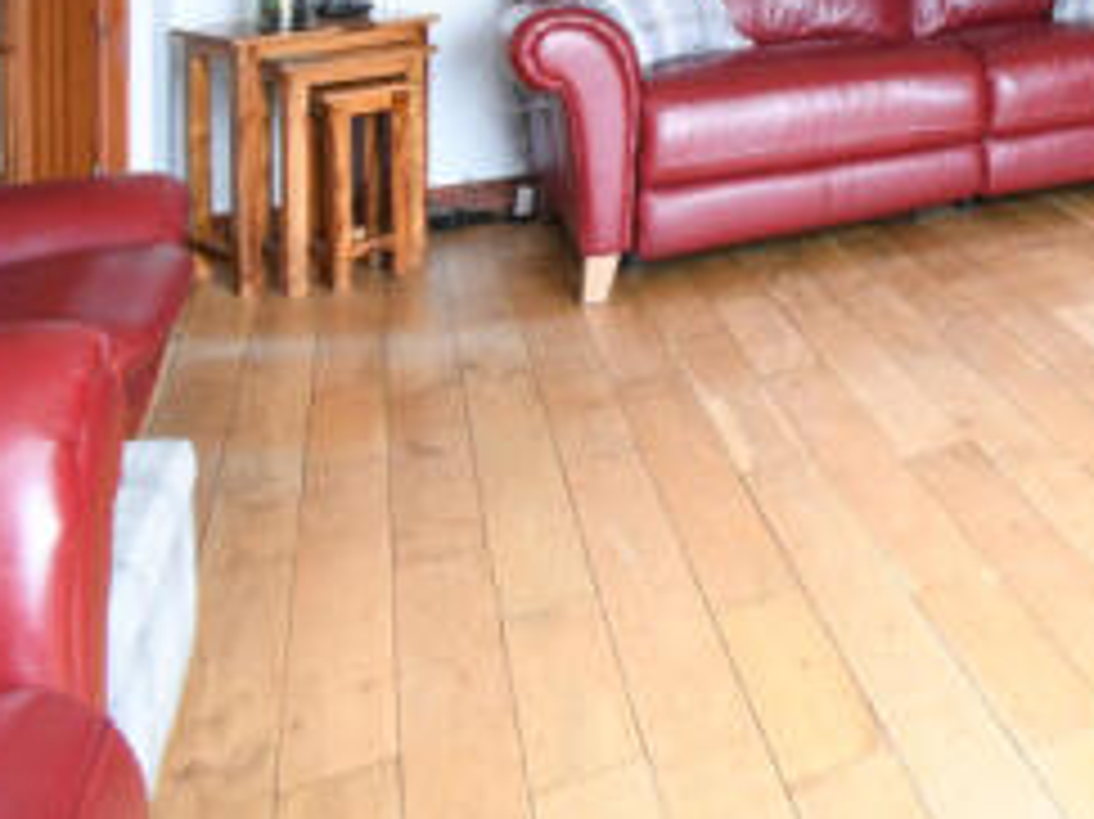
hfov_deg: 36.9
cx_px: 1306
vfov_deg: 31.7
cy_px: -124
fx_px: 1232
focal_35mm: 39
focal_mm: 10
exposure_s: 1/5
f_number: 10
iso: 400
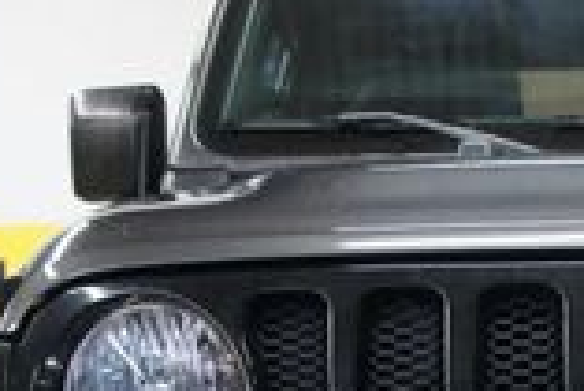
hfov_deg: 16.2
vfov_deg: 10.8
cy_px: 611
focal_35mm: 122
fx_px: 1981
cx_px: 658
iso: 500
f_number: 4
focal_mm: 20
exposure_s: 1/30
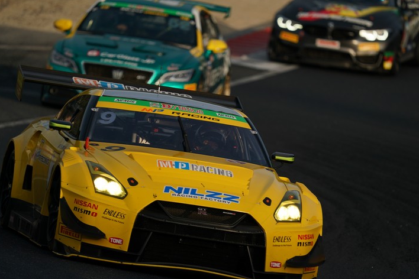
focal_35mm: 610
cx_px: 207
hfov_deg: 3.4
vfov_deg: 2.3
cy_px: 140
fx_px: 7099
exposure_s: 1/1000
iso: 200
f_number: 6.3
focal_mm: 600
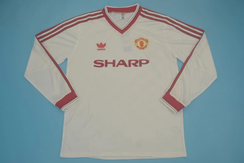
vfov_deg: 40.0
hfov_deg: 57.2
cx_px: 122
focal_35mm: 33
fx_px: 224
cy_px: 82
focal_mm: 22
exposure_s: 1/200
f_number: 4.5
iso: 200
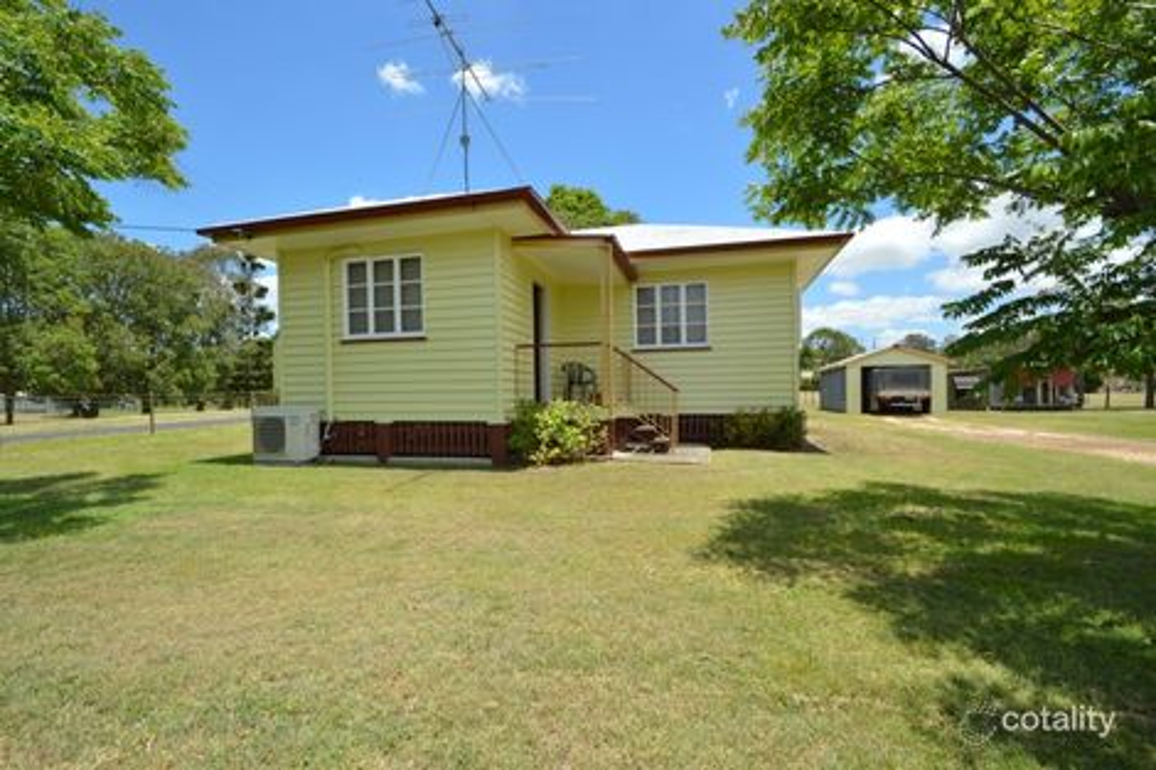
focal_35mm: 15
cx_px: 578
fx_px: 481
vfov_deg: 77.3
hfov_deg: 100.4
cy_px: 385
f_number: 8
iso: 100
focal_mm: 10
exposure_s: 1/250
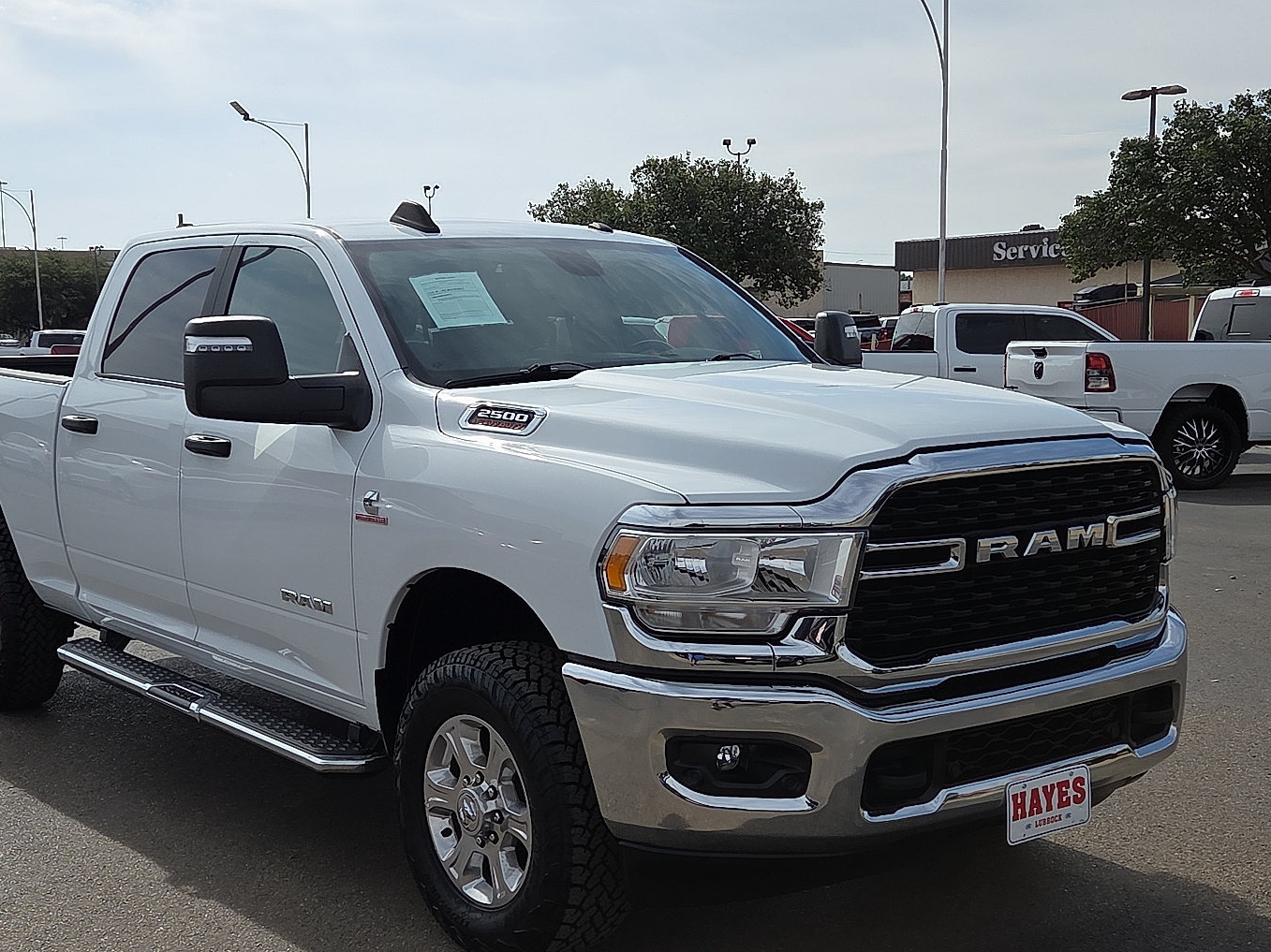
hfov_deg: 41.2
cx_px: 564
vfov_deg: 31.5
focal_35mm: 46
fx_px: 1689
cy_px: 548
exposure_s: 1/10000
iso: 76
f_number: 1.8
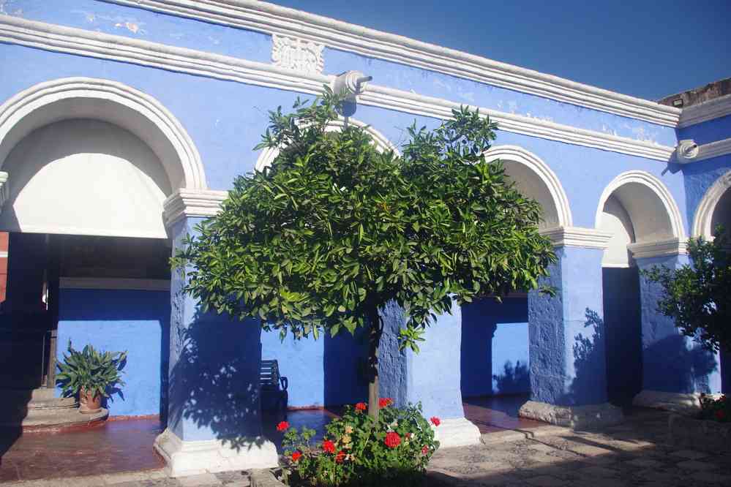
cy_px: 244
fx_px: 609
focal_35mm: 30
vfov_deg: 43.6
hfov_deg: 61.9
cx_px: 366
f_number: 11
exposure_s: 1/100
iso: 200
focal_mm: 20
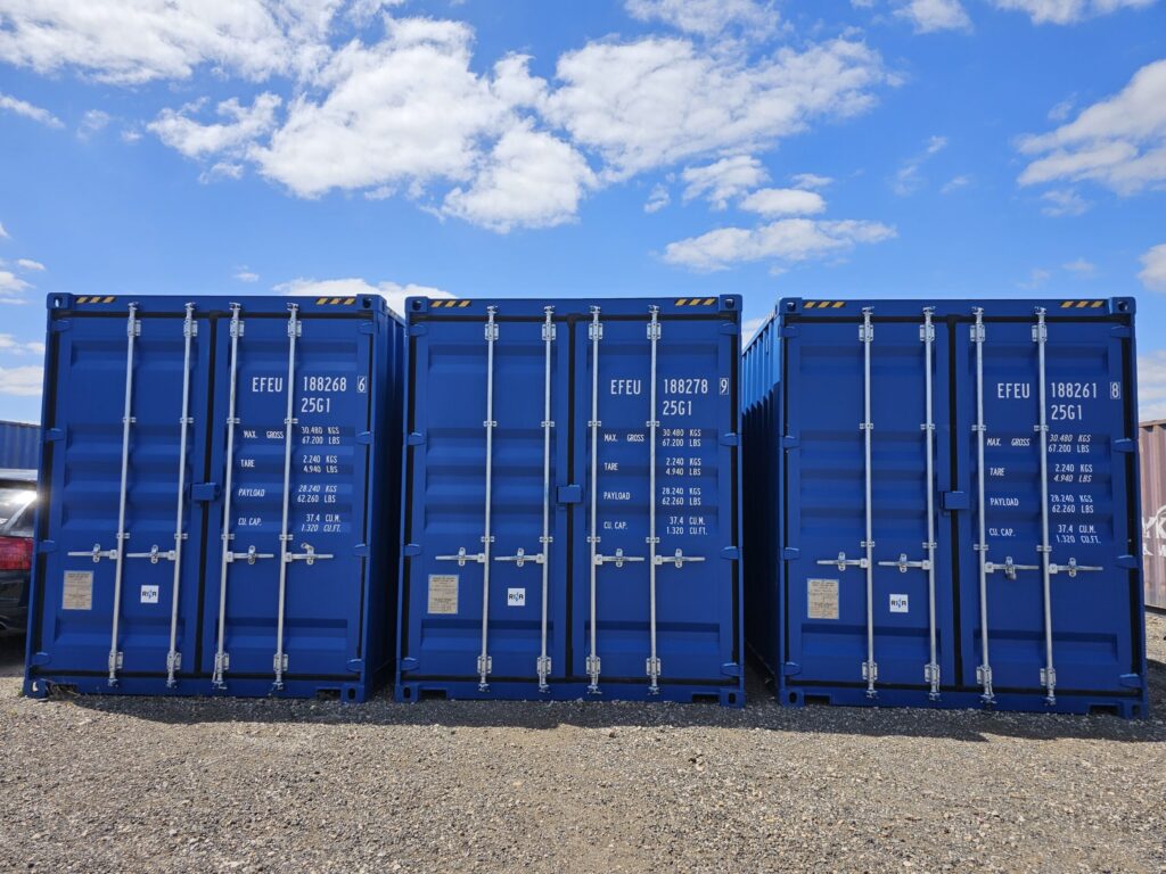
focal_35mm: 23
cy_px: 437
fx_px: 775
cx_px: 583
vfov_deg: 58.9
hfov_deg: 73.9
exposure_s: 1/934
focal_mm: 6.3
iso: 10
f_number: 1.7
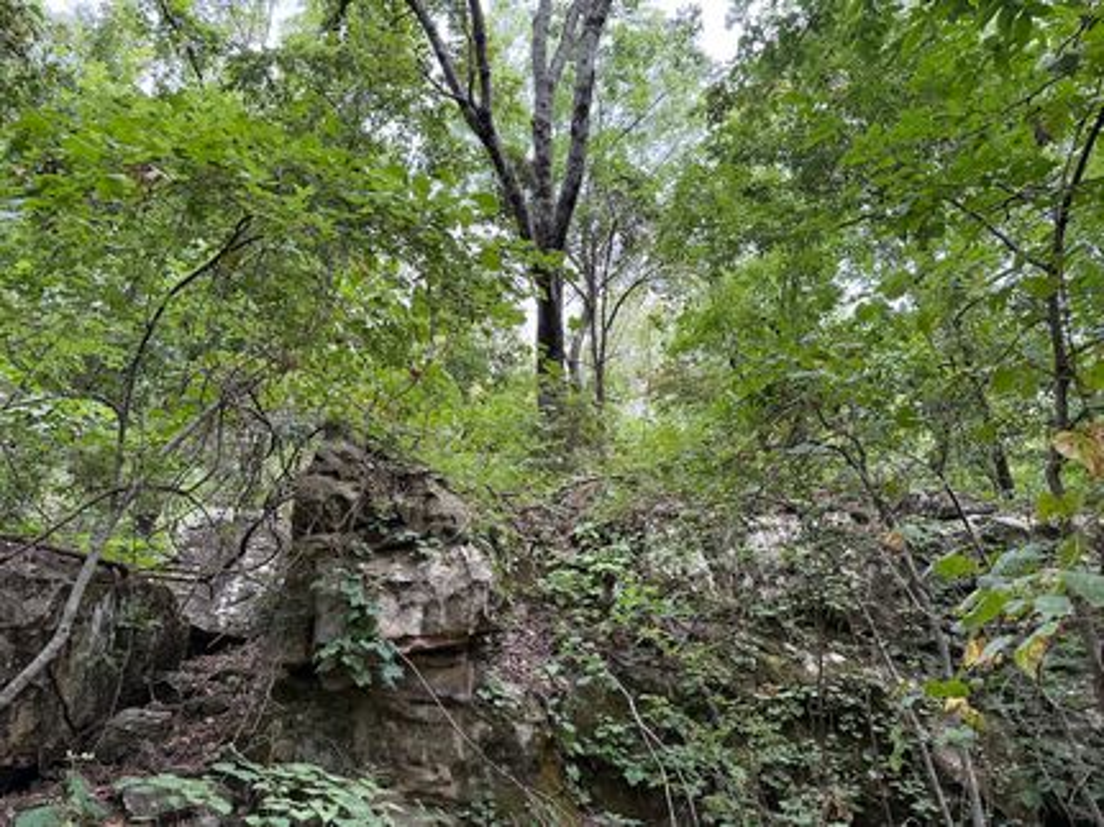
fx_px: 765
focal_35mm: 24
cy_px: 414
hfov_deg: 71.6
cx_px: 552
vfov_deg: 56.8
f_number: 1.78
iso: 100
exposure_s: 1/229
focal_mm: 6.76
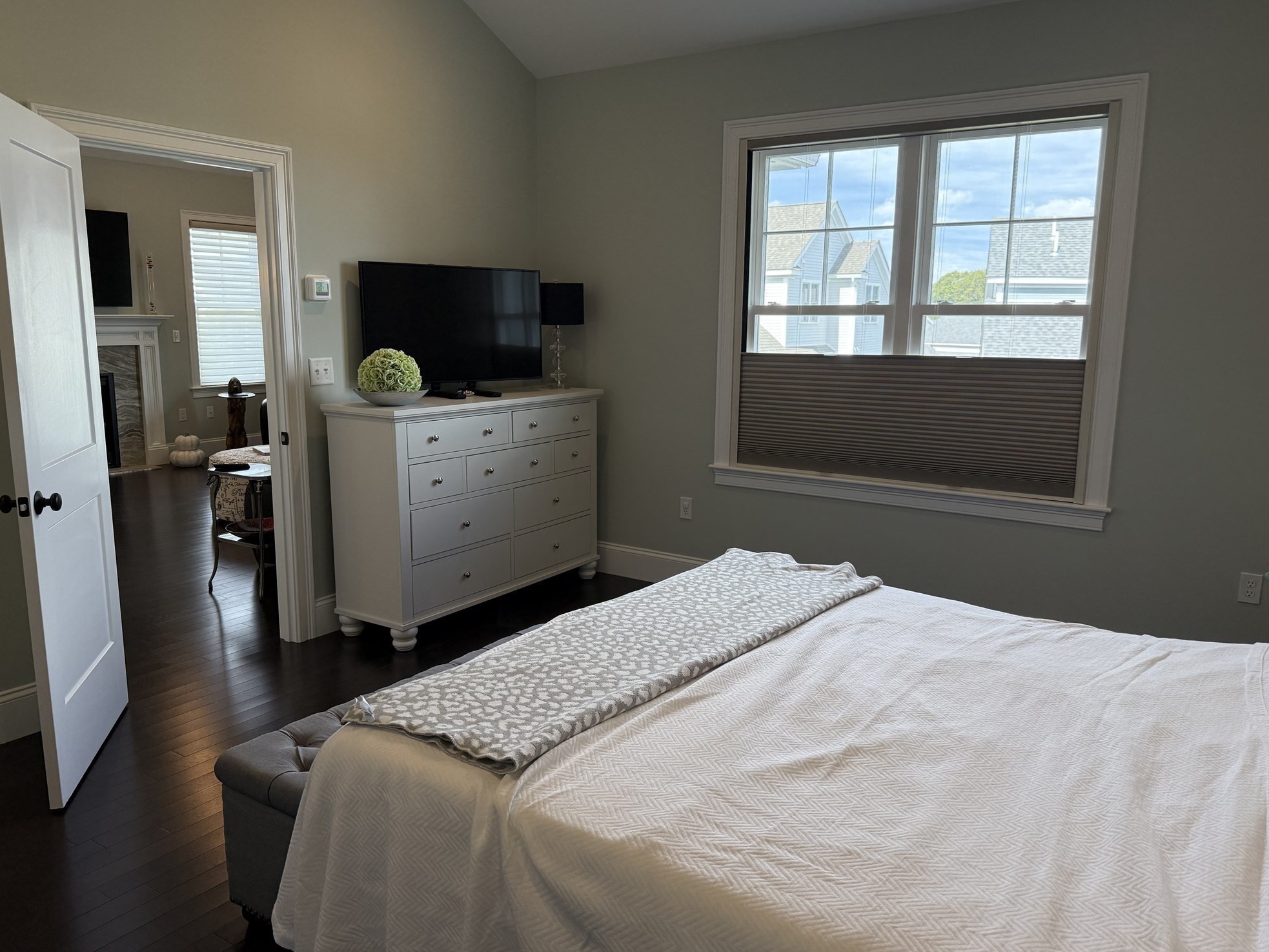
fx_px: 917
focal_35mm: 25
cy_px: 476
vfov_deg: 54.9
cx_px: 642
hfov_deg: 69.4
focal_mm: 6.76
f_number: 1.78
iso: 200
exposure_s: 1/234
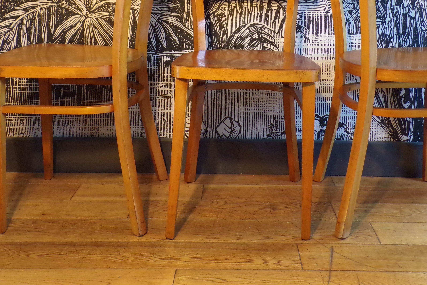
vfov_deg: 31.0
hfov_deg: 46.3
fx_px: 498
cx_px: 244
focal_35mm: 42
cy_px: 55
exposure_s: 1/17
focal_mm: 5
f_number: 3.1
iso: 313
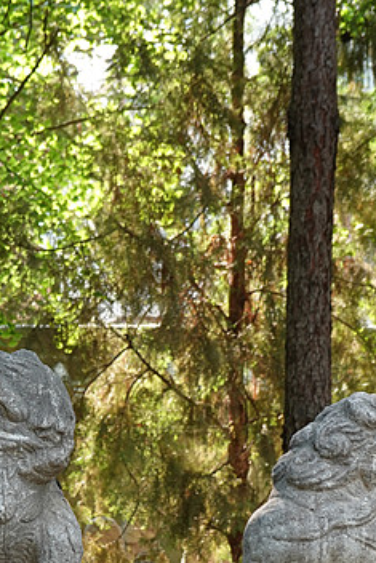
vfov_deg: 18.6
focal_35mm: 109
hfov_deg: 12.5
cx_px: 78
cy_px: 448
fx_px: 1706
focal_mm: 17.88
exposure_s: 1/60
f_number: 4
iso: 125
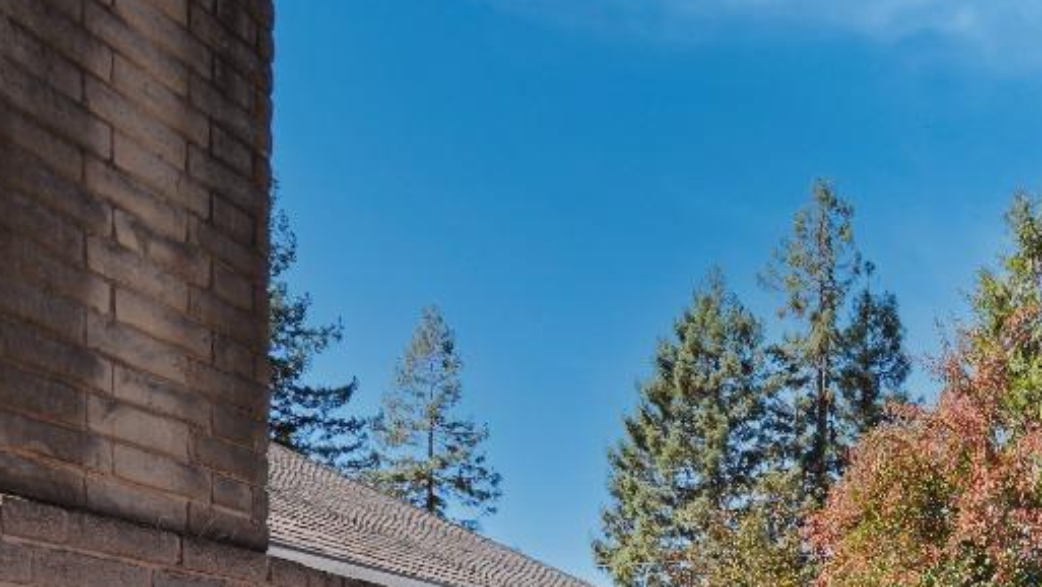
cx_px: 1123
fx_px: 1354
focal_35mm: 49
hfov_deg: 36.2
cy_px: 801
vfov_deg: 21.6
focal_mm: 16
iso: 200
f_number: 8
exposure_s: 1/100
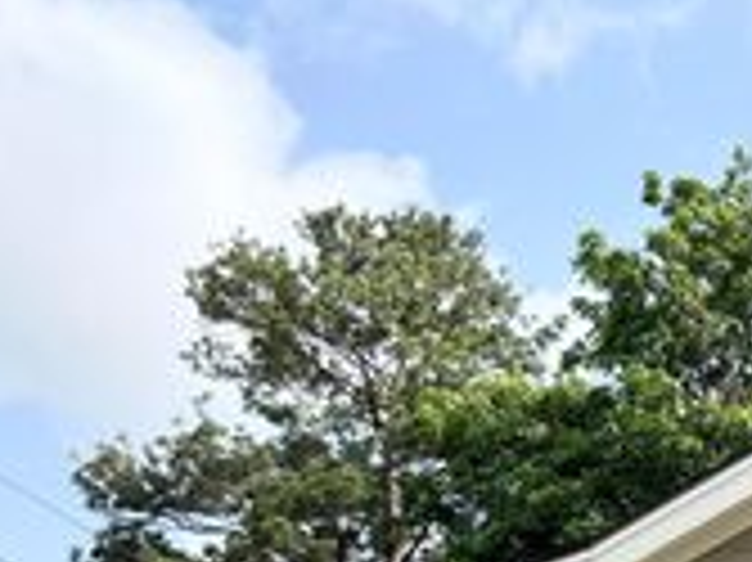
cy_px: 726
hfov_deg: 21.9
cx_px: 1040
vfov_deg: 17.7
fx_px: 1693
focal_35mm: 78
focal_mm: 5.7
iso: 50
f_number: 1.5
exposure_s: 1/3704
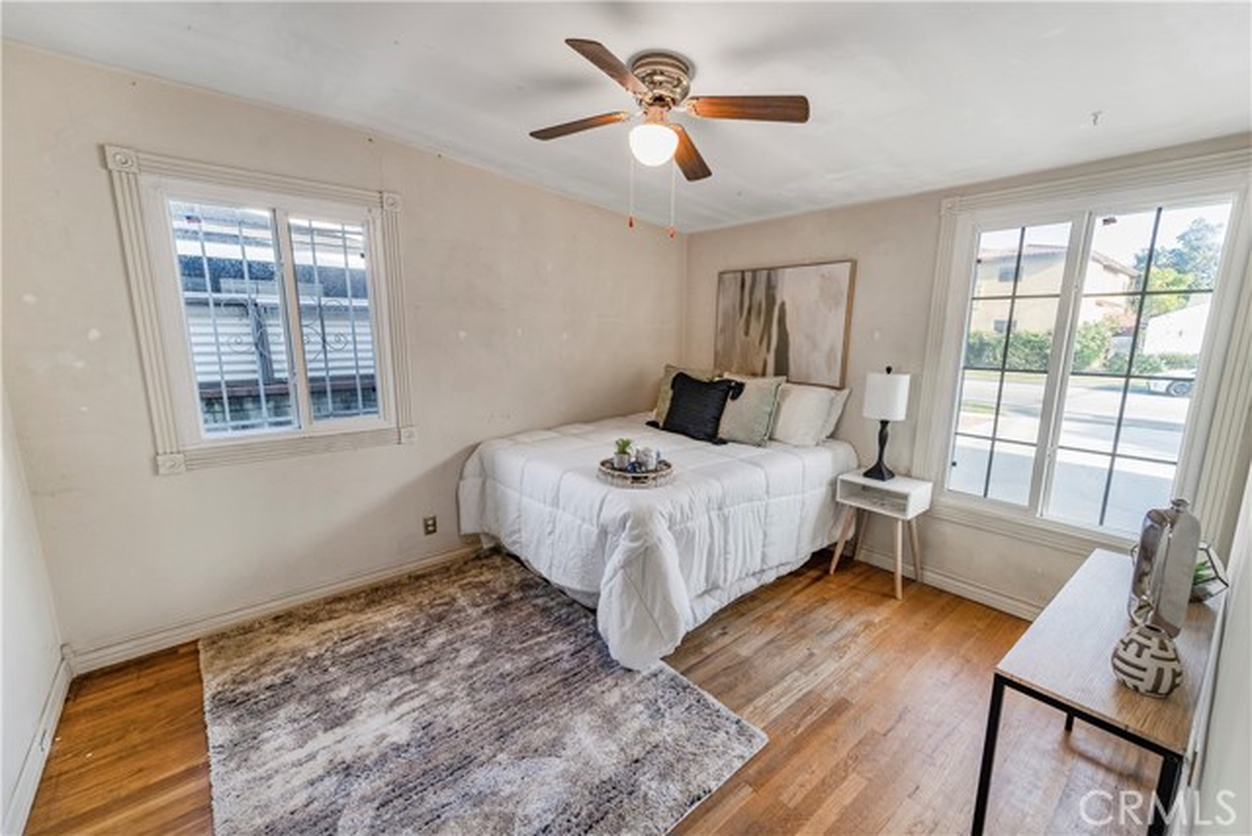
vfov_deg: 81.2
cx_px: 626
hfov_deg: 104.2
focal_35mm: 14
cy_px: 418
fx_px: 487
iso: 160
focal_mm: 14
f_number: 8
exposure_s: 1/8
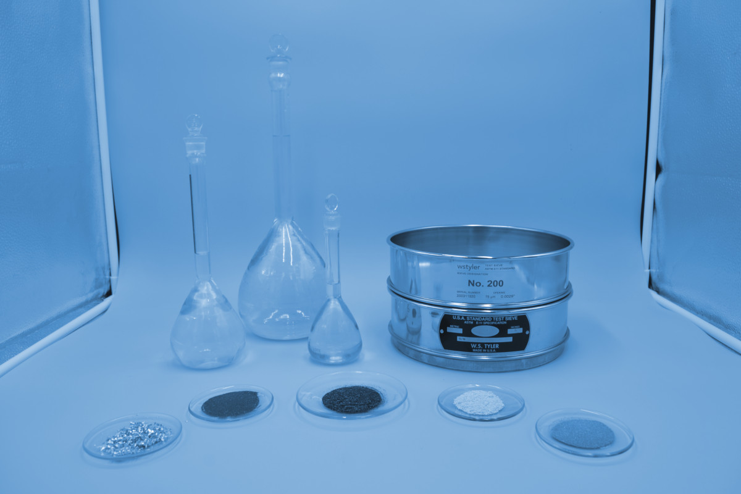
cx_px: 370
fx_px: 556
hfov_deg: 67.4
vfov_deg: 47.9
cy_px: 247
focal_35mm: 27
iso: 100
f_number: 5.6
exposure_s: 1/80
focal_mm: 18
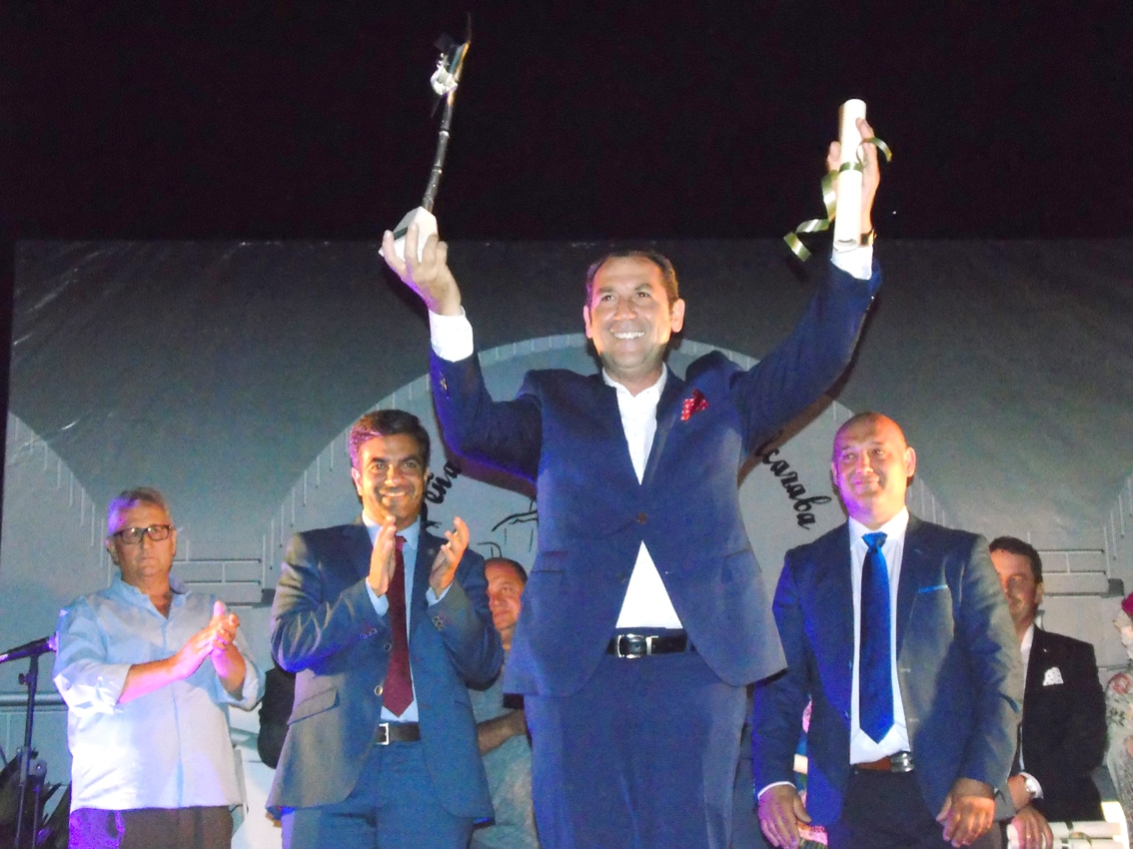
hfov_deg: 27.4
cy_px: 424
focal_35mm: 71
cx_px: 566
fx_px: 2323
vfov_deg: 20.7
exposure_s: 1/60
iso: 1250
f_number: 4.7
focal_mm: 13
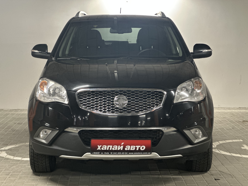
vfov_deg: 19.1
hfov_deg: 25.3
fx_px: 552
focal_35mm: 77
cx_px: 124
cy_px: 93
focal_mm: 9
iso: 400
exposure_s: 1/25
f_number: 2.8
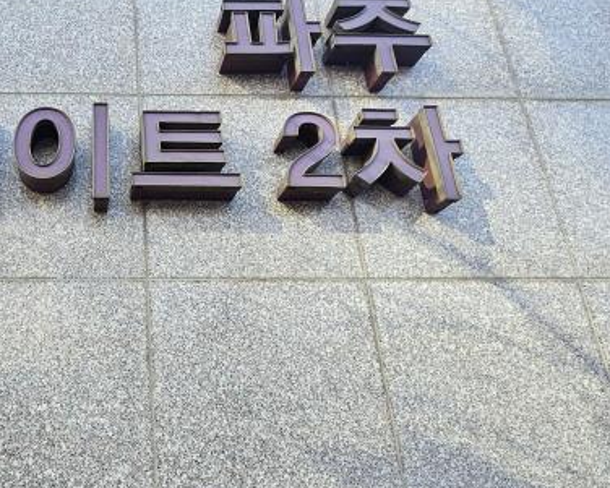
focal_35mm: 27
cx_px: 91
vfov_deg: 52.9
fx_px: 488
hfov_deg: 57.4
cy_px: 289
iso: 64
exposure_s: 1/267
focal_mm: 2.2
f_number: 2.2
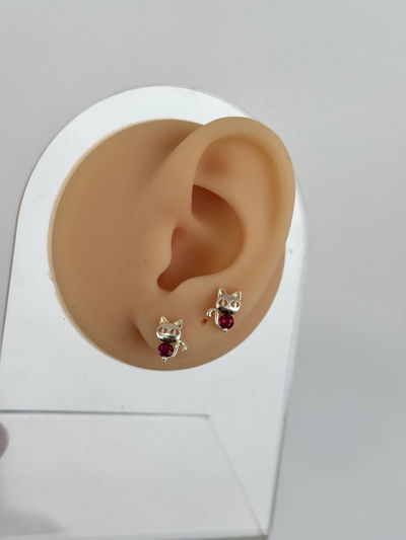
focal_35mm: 48
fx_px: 750
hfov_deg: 30.3
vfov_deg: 39.6
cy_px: 270
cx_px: 203
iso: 125
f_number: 1.78
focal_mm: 6.76
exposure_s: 1/100
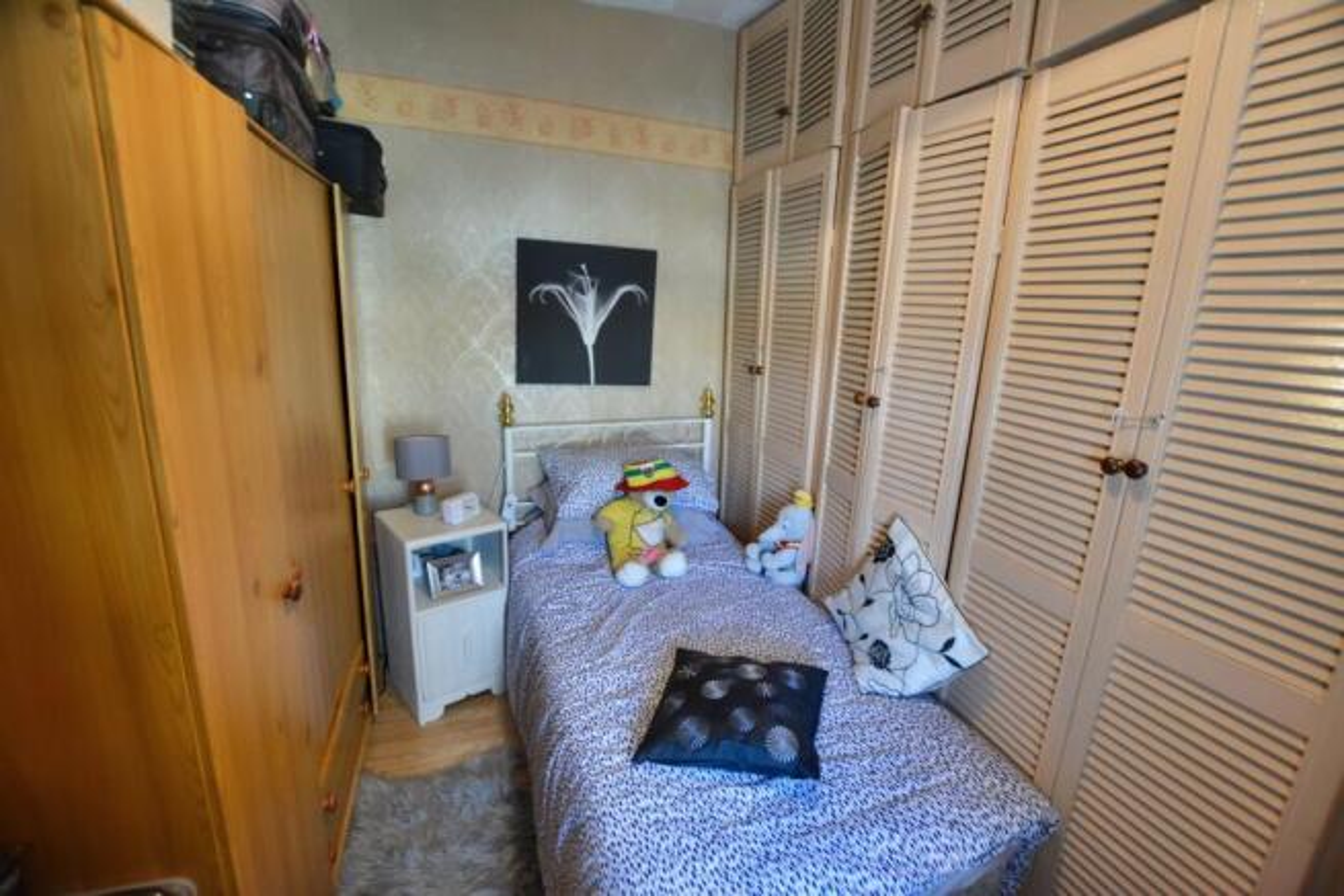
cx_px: 672
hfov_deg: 100.4
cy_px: 448
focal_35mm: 15
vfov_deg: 77.4
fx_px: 560
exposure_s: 1/50
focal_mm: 10
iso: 800
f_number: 3.5
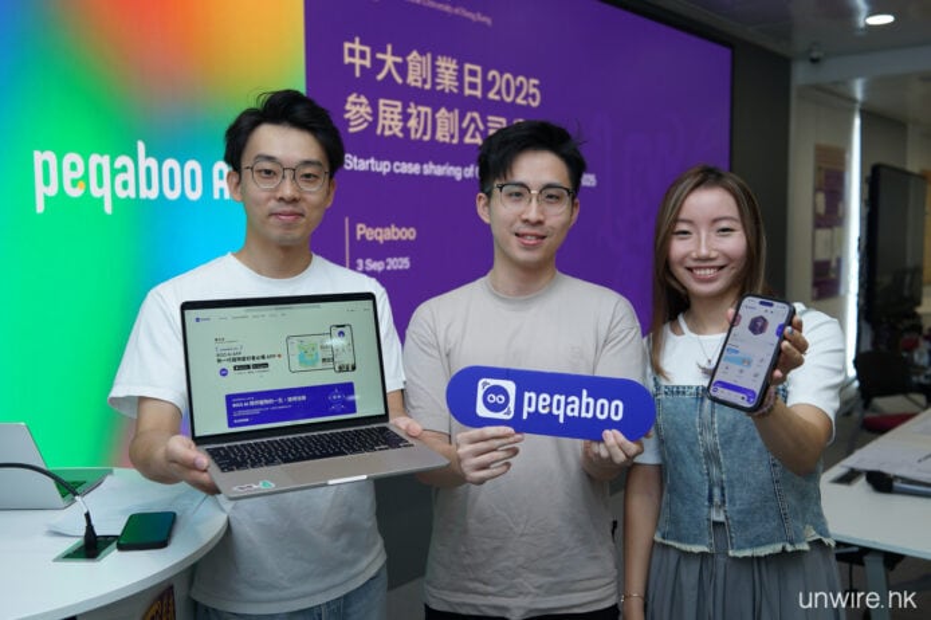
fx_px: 905
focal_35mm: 35
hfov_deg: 54.5
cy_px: 310
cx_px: 466
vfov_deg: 37.8
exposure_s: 1/80
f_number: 3.5
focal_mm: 35
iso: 250
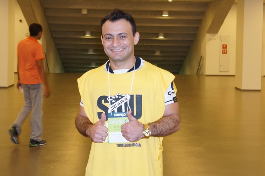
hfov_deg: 45.0
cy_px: 88
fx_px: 320
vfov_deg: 30.8
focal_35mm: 44
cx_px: 132
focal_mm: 29
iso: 1000
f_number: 4
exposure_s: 1/60
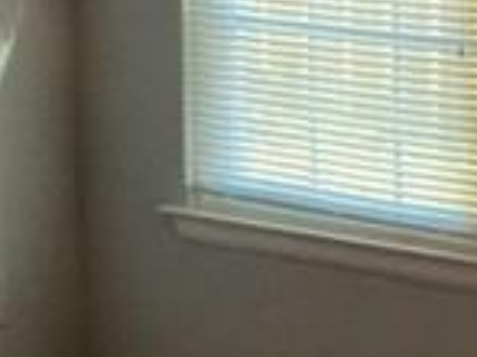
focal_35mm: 202
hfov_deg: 9.7
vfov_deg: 7.3
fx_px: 2781
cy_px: 195
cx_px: 516
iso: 32
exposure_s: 1/60
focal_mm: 4.15
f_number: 2.2
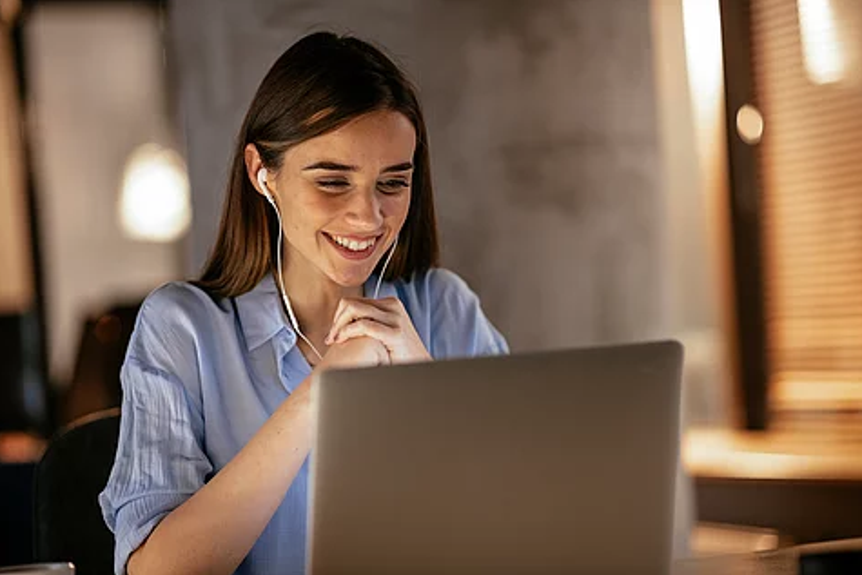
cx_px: 430
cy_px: 288
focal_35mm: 106
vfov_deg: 12.9
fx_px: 2539
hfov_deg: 19.3
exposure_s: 1/160
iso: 640
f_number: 1.8
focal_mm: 105
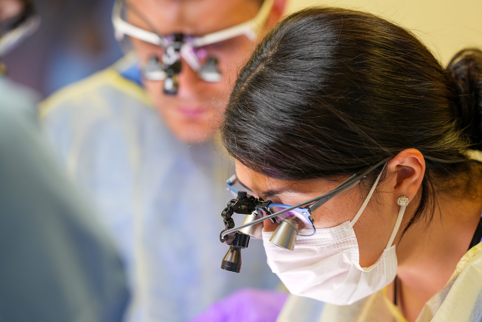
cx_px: 273
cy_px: 157
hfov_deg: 13.3
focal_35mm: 154
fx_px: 2062
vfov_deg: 8.9
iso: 500
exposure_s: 1/160
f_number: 2.5
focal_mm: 135
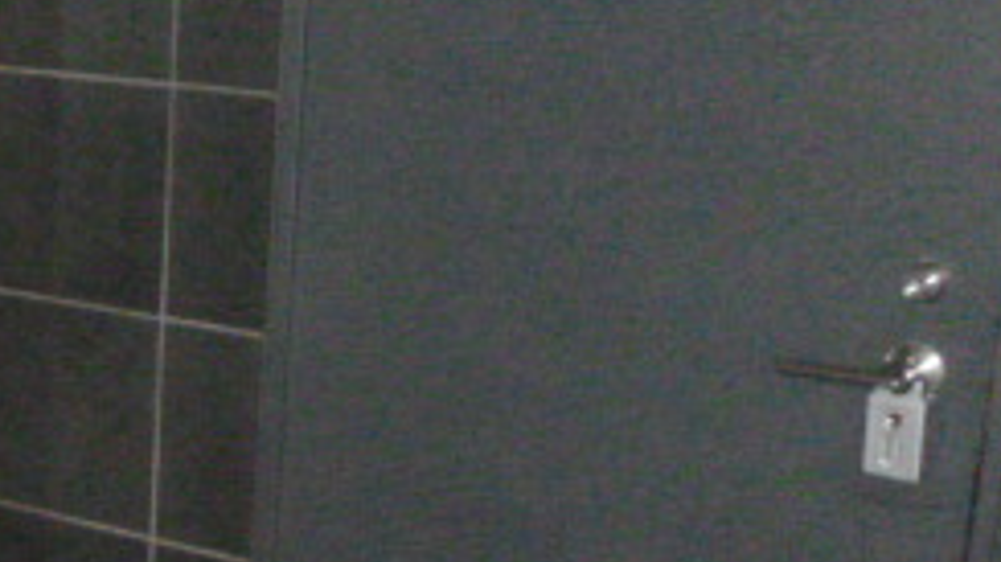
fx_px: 2122
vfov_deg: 14.9
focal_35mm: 80
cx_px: -12
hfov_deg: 25.2
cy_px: 496
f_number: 3.1
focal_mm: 5
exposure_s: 1/60
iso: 1600
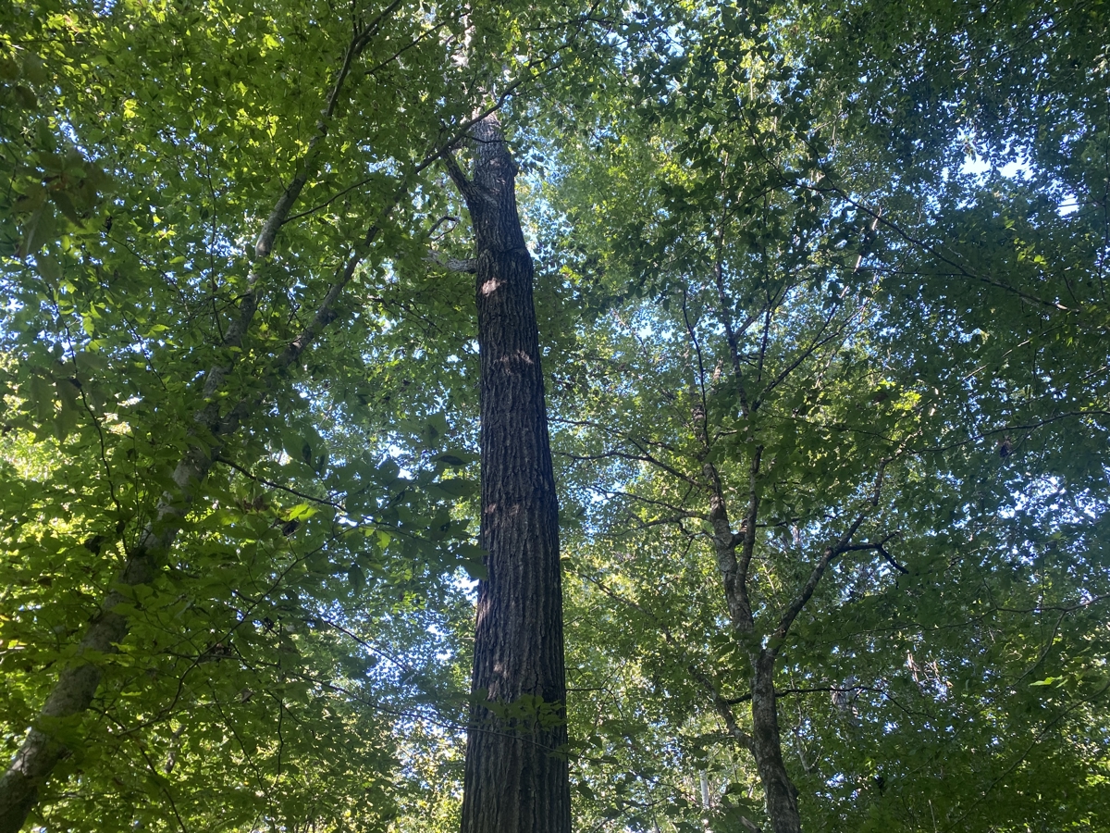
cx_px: 555
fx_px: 834
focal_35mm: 26
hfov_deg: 67.3
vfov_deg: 53.1
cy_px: 416
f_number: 1.8
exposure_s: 1/121
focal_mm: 4.25
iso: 100
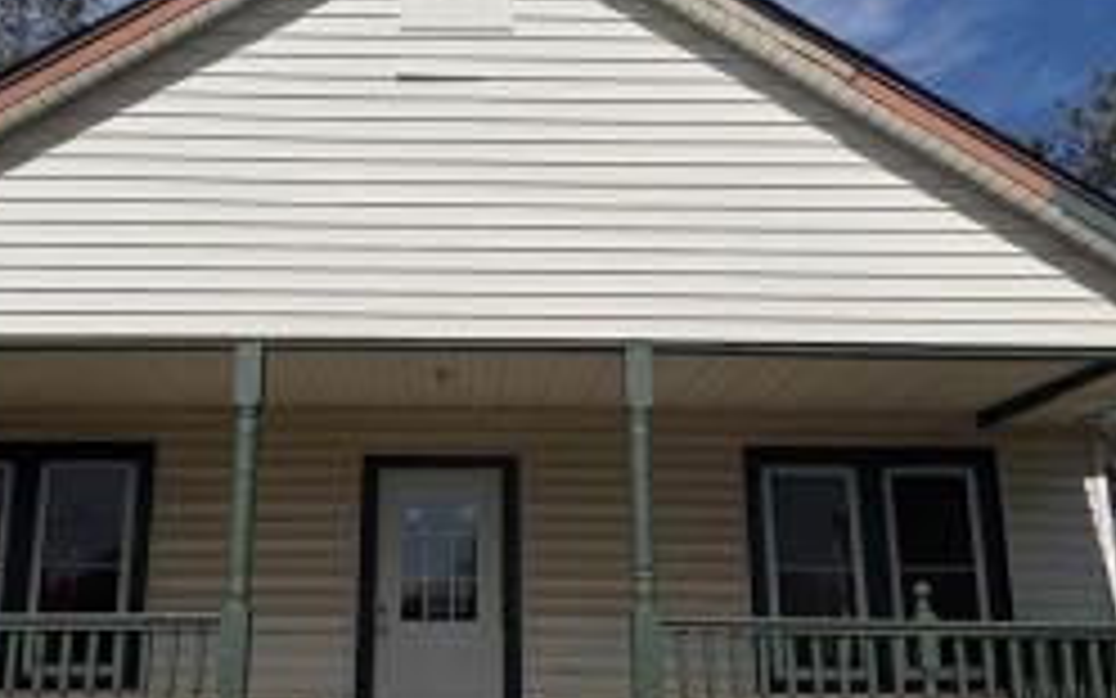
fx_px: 1247
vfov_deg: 31.2
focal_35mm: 41
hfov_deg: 48.0
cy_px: 315
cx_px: 472
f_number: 1.78
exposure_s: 1/14286
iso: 64
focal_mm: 6.76
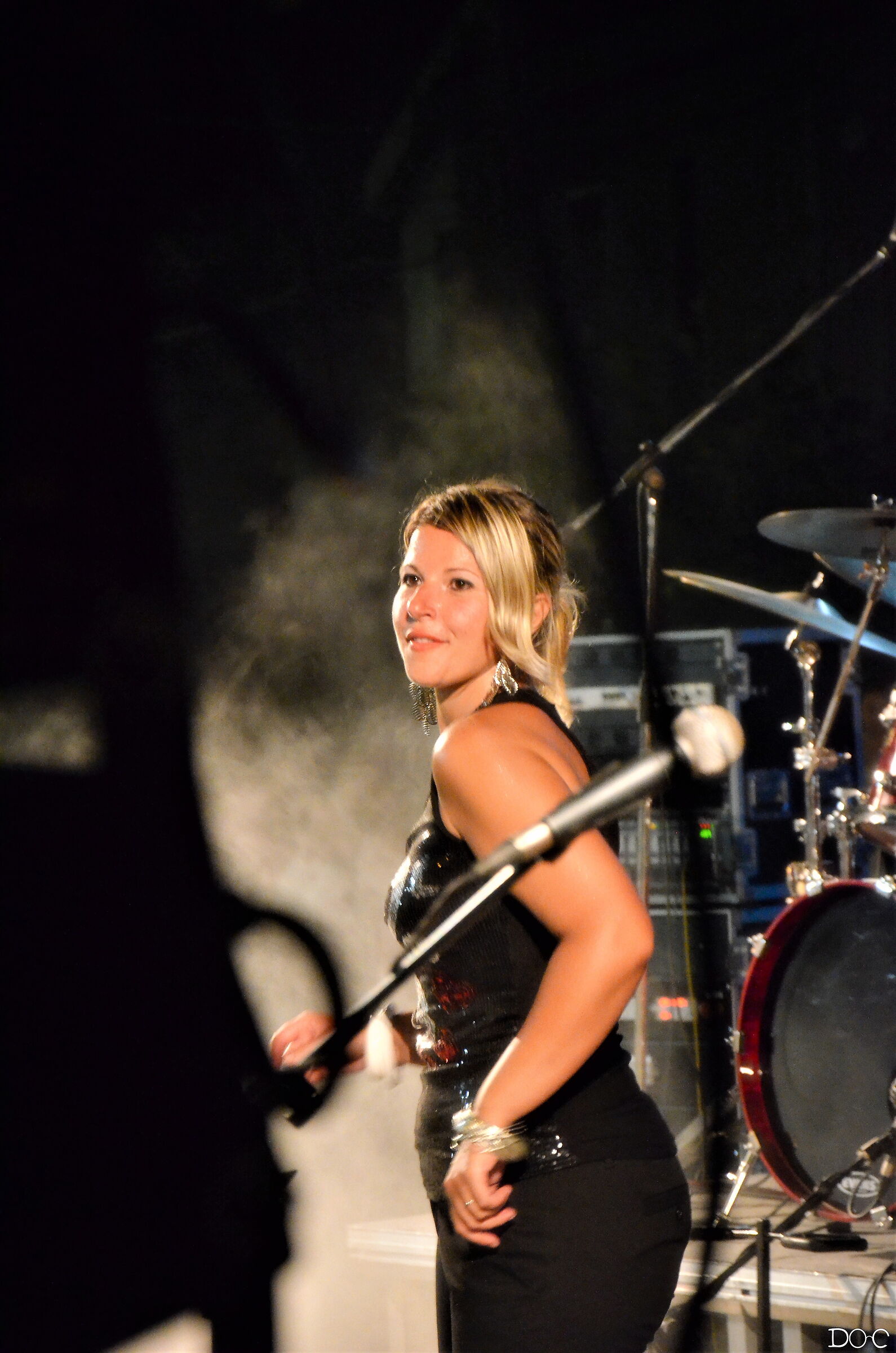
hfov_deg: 8.7
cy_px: 676
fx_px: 5905
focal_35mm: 158
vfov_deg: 13.1
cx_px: 448
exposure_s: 1/20
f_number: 5.6
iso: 6400
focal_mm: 105
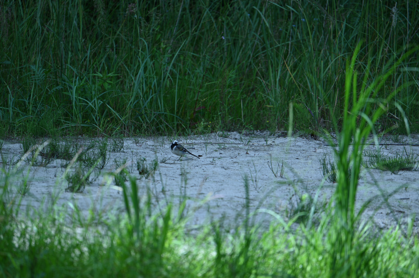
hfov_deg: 4.1
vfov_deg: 2.7
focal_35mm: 500
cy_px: 139
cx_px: 210
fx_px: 5815
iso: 100
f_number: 6.7
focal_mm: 500
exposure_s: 1/125
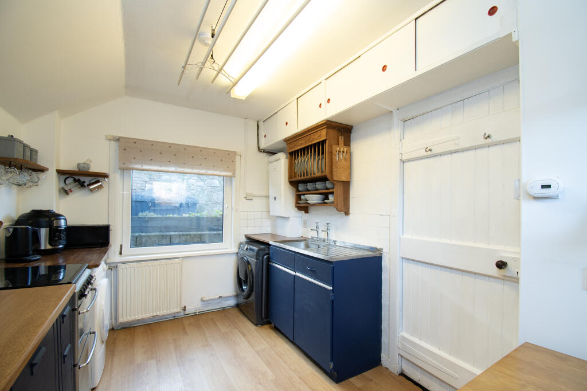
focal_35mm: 15
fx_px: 244
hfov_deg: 100.4
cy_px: 196
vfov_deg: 77.3
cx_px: 294
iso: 320
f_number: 8
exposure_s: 1/8
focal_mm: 10
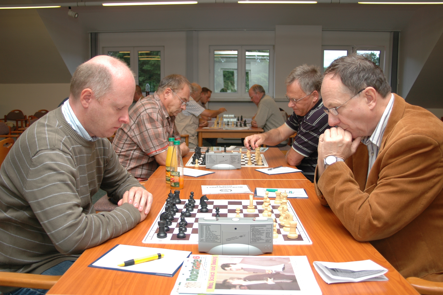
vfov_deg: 39.9
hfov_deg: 57.3
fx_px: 406
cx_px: 222
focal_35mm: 33
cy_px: 148
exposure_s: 1/60
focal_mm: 22
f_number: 4
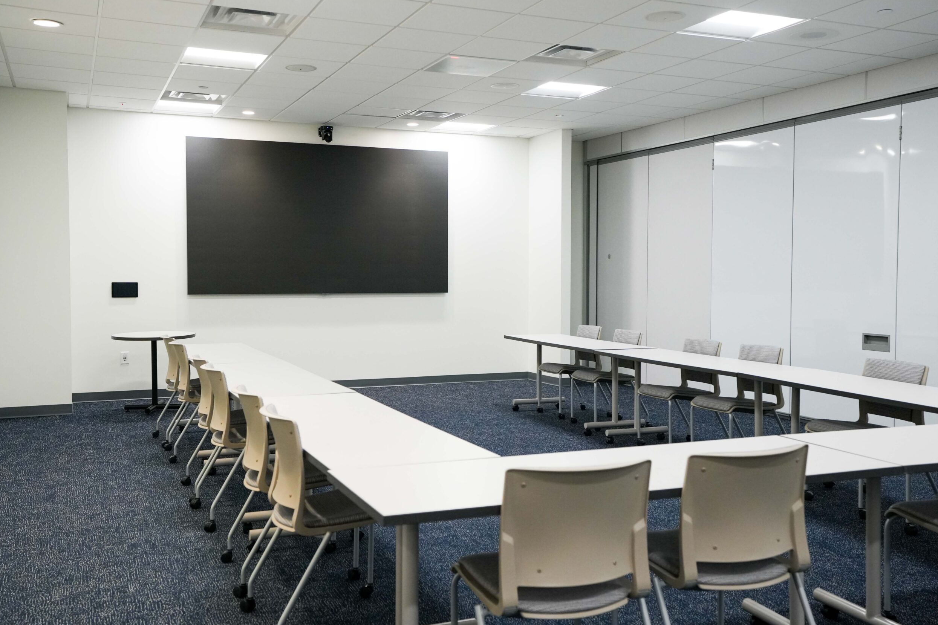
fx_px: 938
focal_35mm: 36
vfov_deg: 36.9
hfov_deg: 53.1
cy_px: 305
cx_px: 473
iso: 1600
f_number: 3.5
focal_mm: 35
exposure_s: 1/160
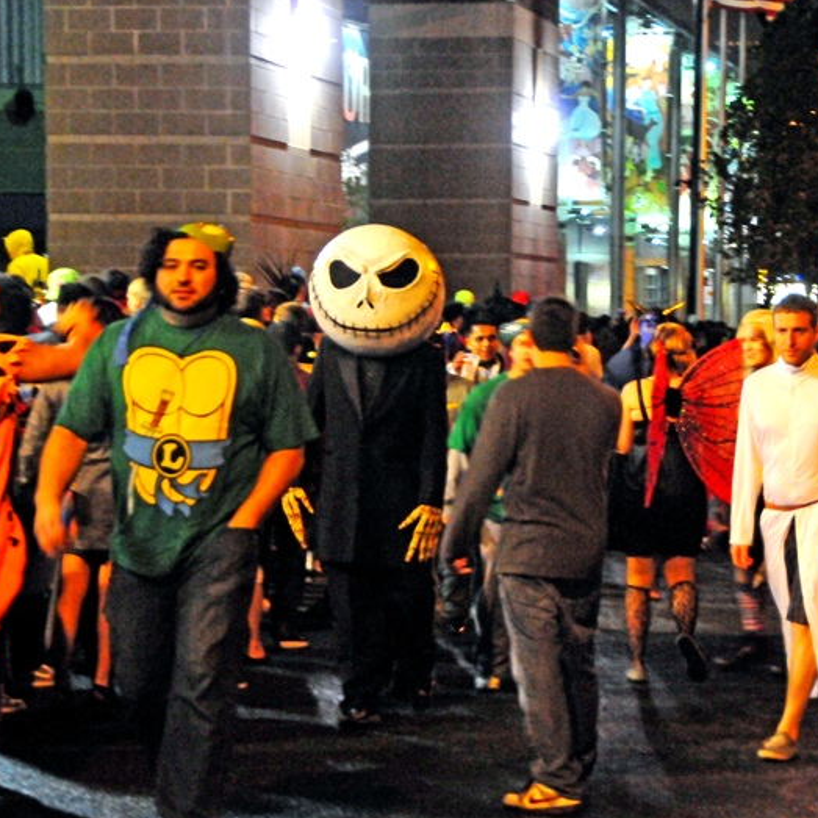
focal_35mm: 127
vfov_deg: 13.8
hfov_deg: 13.8
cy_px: 411
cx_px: 438
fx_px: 3386
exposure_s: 1/30
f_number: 5
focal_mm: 65
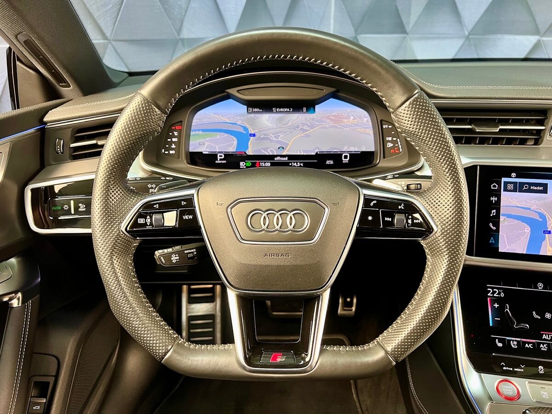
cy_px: 207
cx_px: 276
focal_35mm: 26
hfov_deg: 67.3
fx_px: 415
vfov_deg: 53.1
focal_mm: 5.7
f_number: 1.5
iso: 320
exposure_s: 1/57
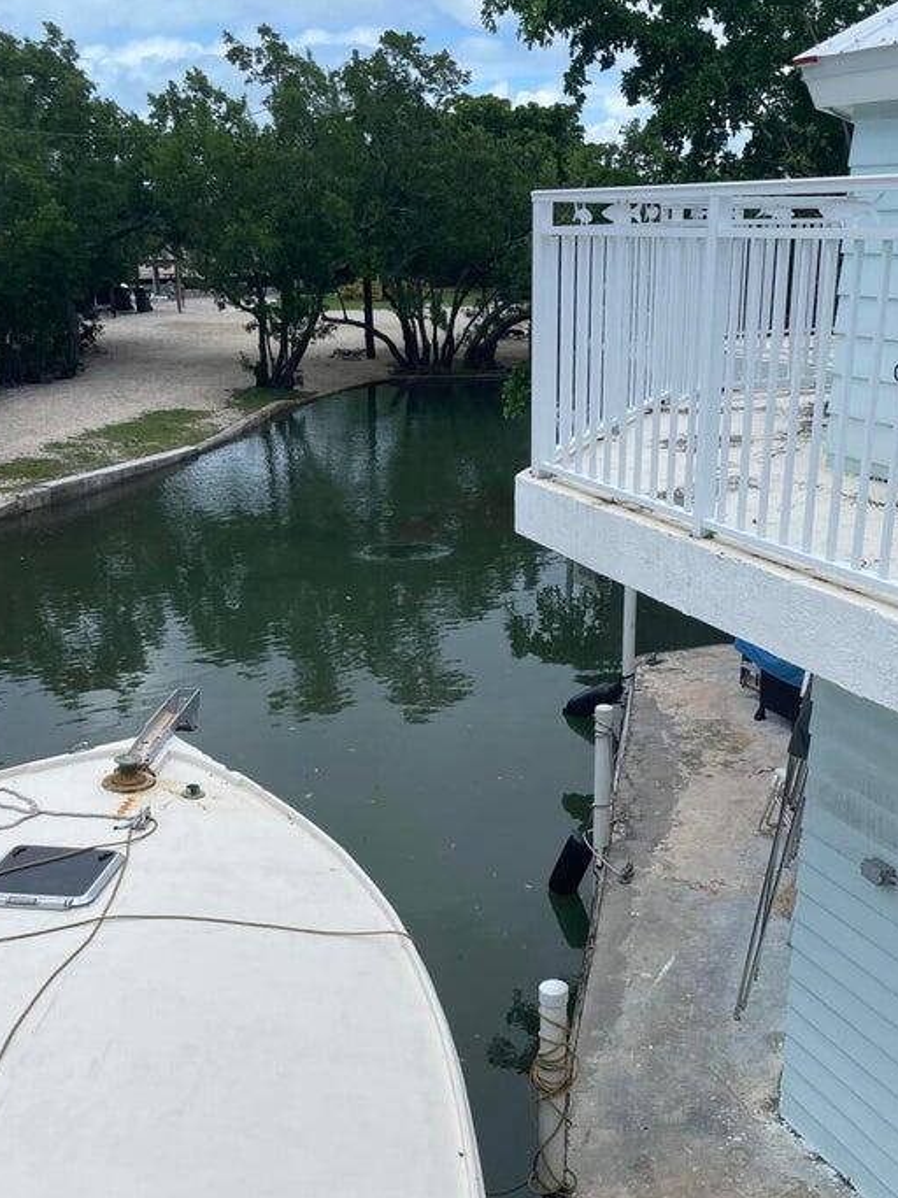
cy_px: 724
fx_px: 1349
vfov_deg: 47.6
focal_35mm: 39
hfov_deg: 36.7
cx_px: 512
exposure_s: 1/3509
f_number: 1.6
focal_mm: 4.2
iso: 32
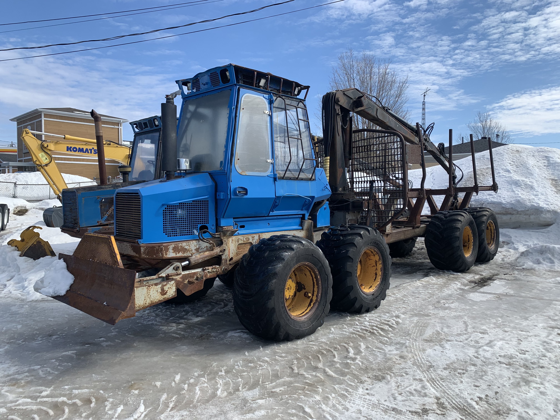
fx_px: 421
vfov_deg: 53.1
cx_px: 280
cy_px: 210
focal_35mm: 26
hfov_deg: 67.3
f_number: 1.8
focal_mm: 4.25
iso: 25
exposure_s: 1/2481
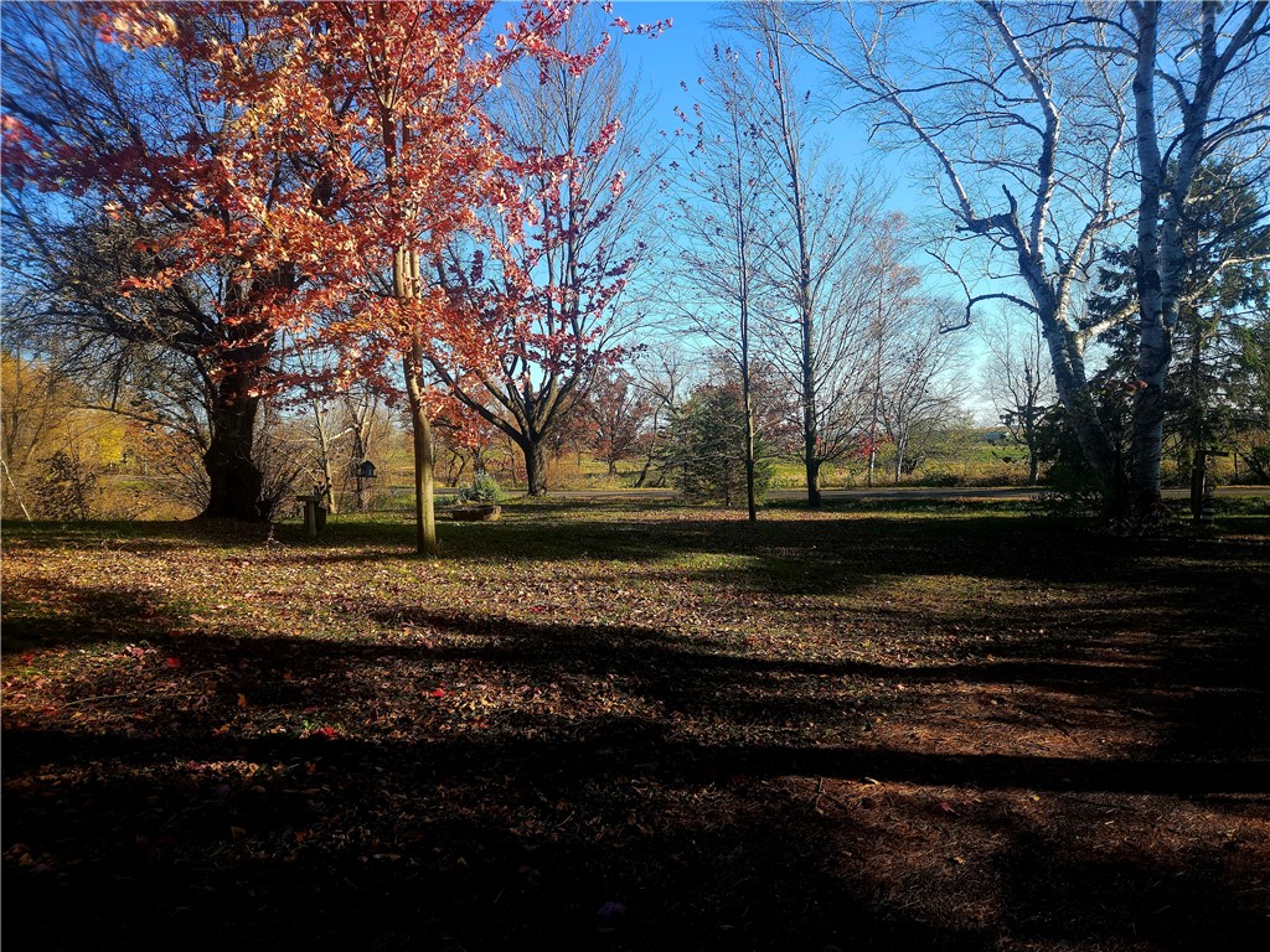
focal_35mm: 23
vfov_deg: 58.9
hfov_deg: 73.9
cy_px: 476
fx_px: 844
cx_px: 635
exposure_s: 1/769
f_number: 1.8
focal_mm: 5.4
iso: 50
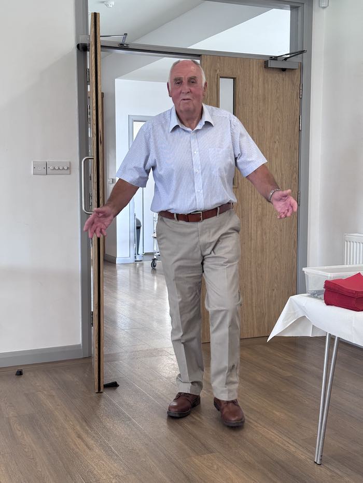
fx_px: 671
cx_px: 182
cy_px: 242
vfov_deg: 39.7
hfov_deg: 30.3
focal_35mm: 48
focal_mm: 6.76
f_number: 1.78
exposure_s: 1/100
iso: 125
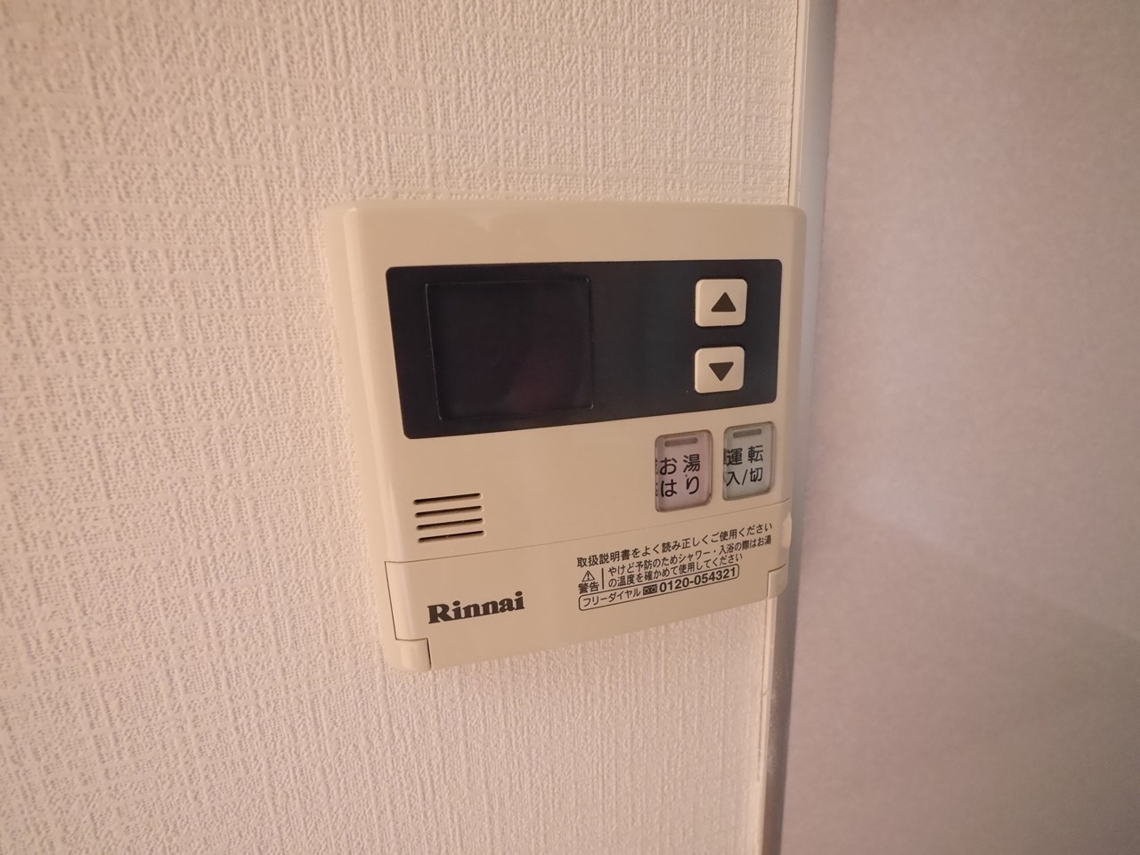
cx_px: 570
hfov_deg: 94.5
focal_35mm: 16
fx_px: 527
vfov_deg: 78.1
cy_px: 428
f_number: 4
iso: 3200
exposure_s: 1/60
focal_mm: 8
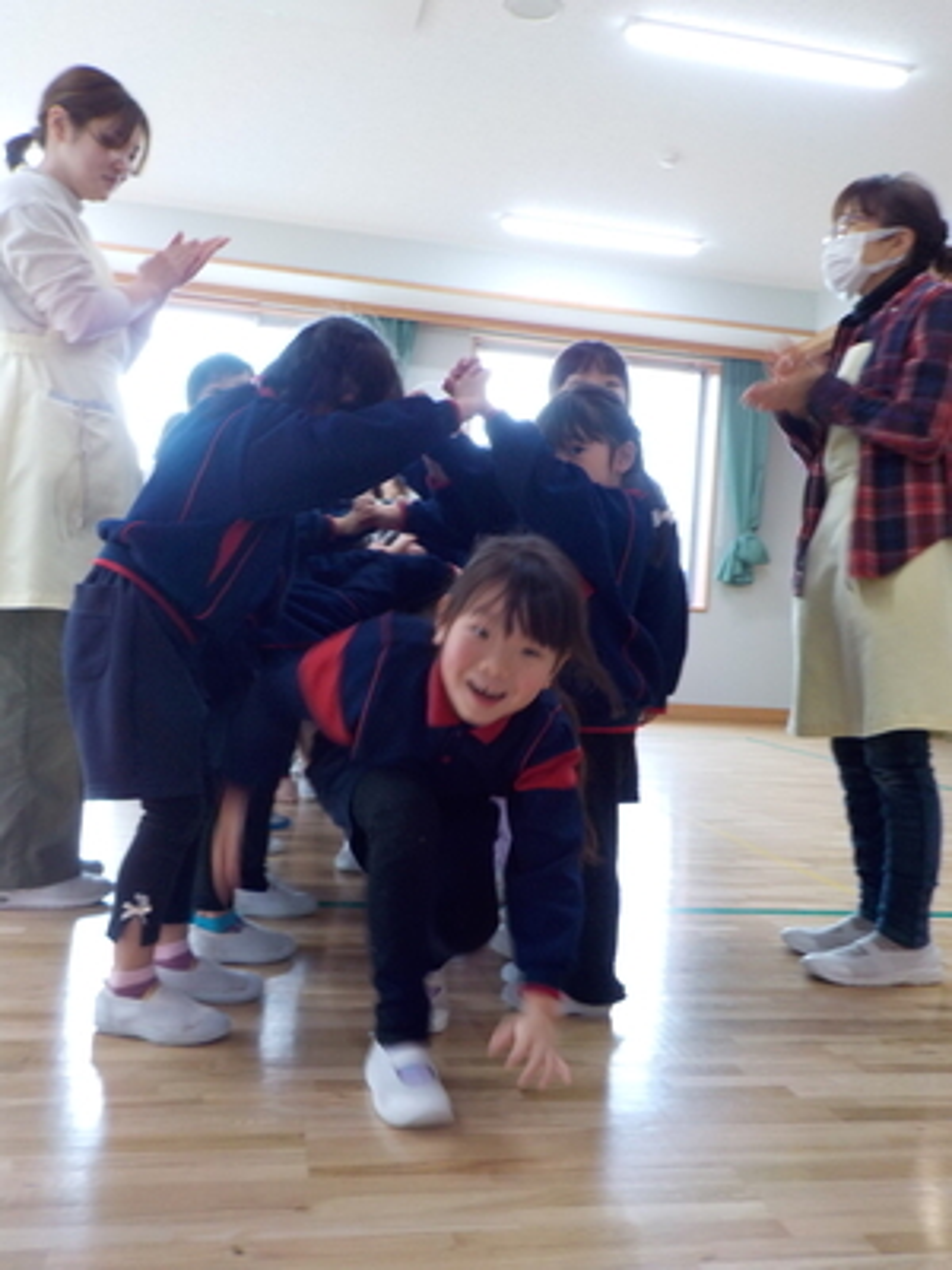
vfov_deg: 60.0
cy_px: 635
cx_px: 476
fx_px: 1100
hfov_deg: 46.8
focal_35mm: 30
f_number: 3.3
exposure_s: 1/30
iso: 200
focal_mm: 4.1
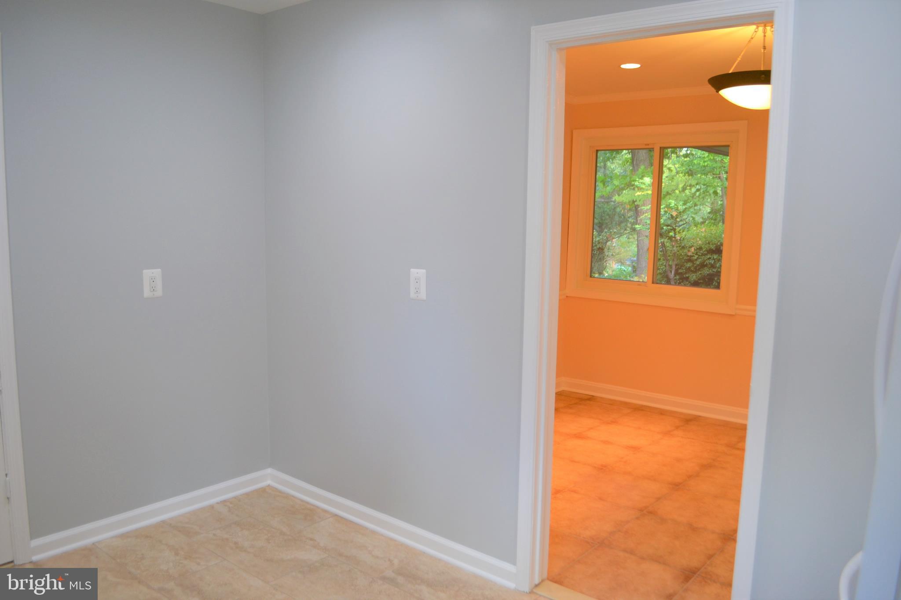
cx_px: 450
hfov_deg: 67.4
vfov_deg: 47.9
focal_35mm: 27
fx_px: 676
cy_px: 300
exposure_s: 1/60
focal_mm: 18
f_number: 4
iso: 400
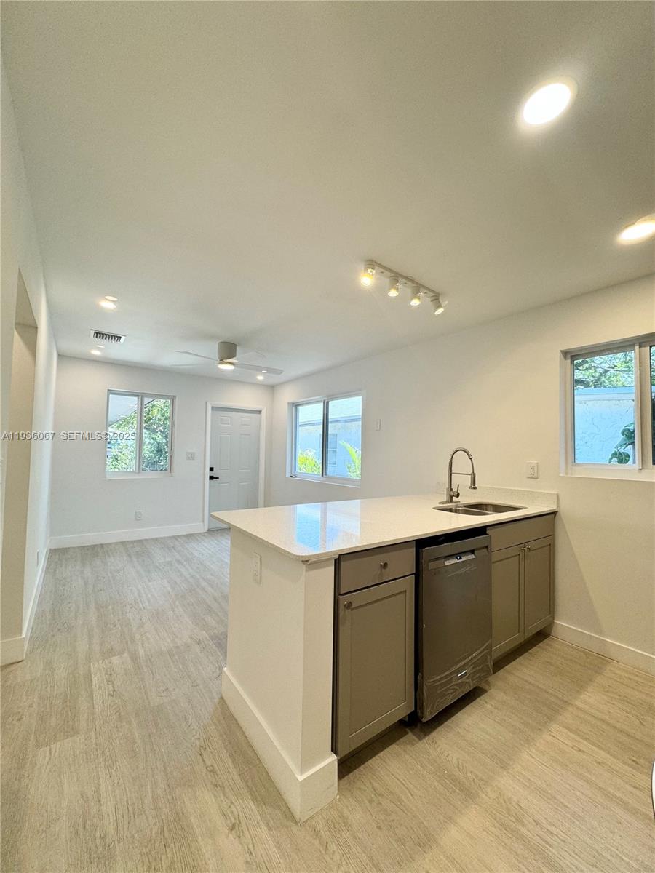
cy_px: 436
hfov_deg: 85.7
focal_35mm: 14
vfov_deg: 102.1
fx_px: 353
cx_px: 328
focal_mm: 2.22
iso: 80
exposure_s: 1/120
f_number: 2.2
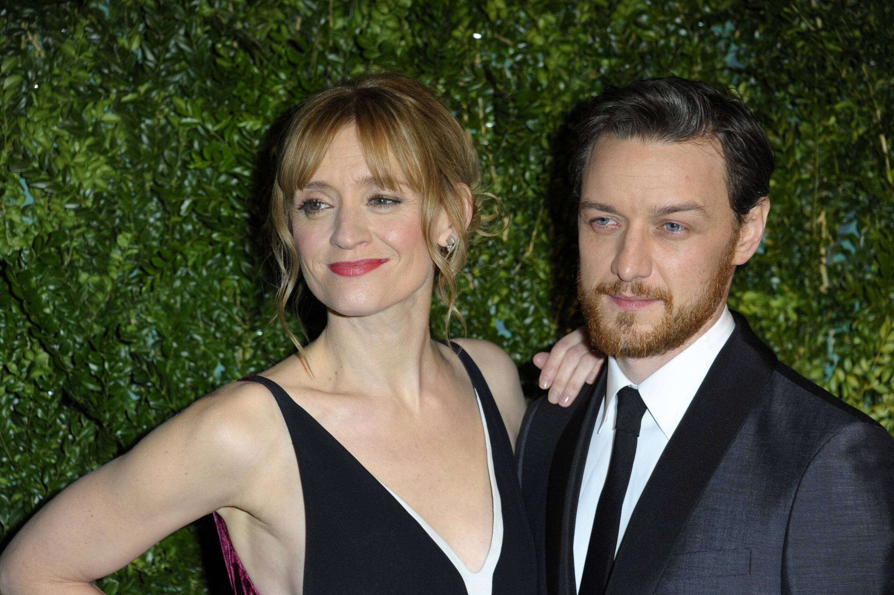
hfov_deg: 16.8
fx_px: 3027
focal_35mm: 122
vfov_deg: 11.2
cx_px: 447
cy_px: 298
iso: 800
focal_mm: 122
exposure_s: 1/160
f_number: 6.3
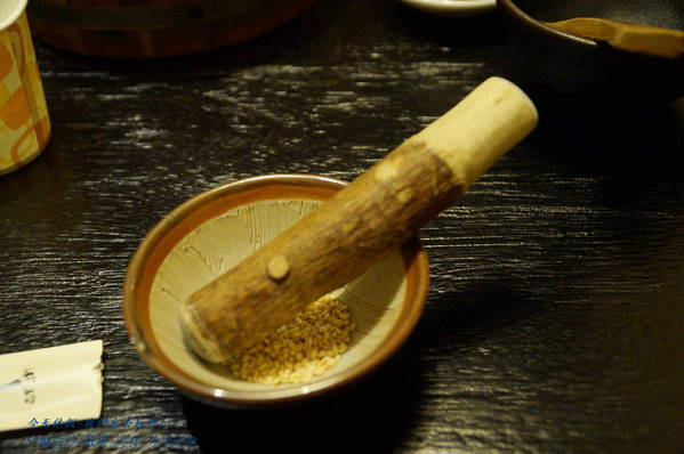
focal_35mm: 40
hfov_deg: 48.0
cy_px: 227
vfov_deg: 32.9
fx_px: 769
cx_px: 342
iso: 3200
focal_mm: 27
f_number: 4
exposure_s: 1/13
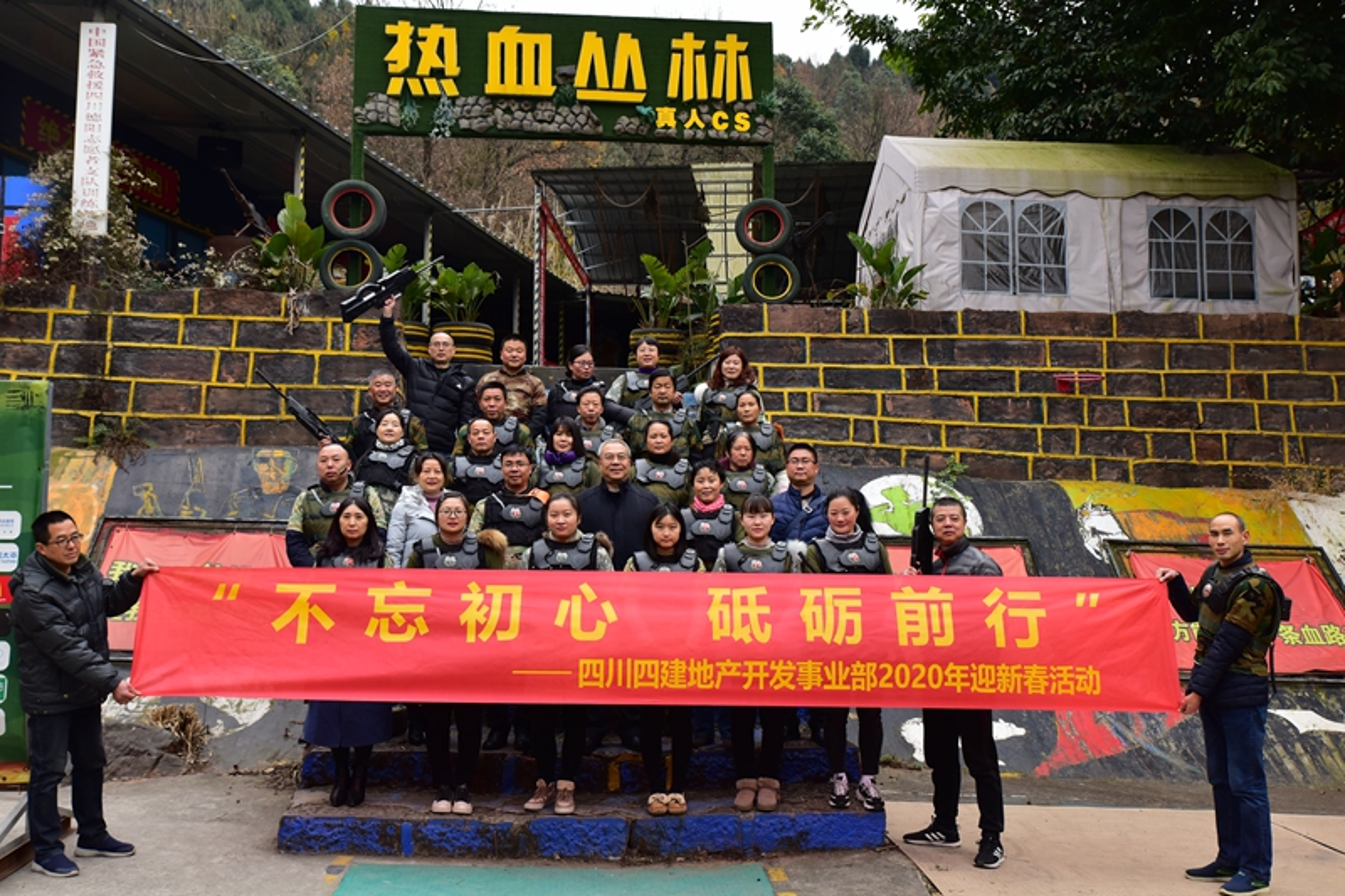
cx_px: 672
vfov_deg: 36.9
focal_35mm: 36
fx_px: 1345
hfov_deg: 53.1
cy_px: 448
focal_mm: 36
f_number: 5.6
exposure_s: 1/200
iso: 800
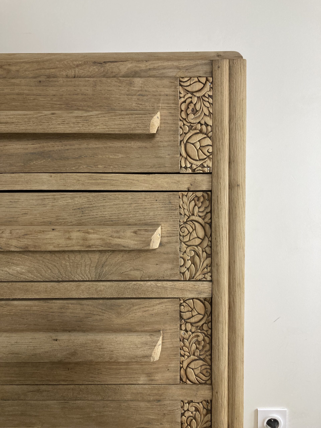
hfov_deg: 49.7
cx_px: 160
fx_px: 346
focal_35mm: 28
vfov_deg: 63.4
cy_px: 214
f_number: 1.8
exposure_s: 1/50
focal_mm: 3.99
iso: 80
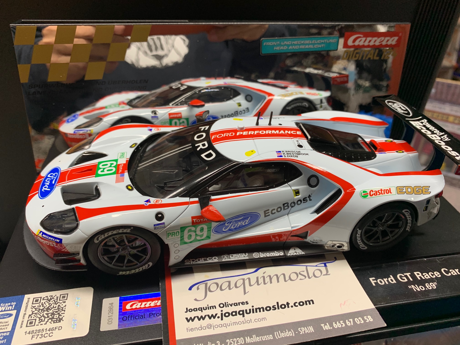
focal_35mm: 26
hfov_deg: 67.3
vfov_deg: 53.1
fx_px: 346
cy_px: 172
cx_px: 230
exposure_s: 1/50
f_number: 1.8
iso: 50
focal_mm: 4.25
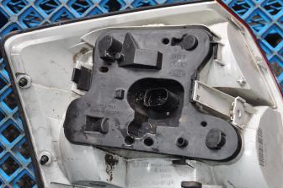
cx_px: 148
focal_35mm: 67
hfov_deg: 30.1
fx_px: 526
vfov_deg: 20.2
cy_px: 114
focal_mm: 30
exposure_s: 1/60
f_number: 4.2
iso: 720
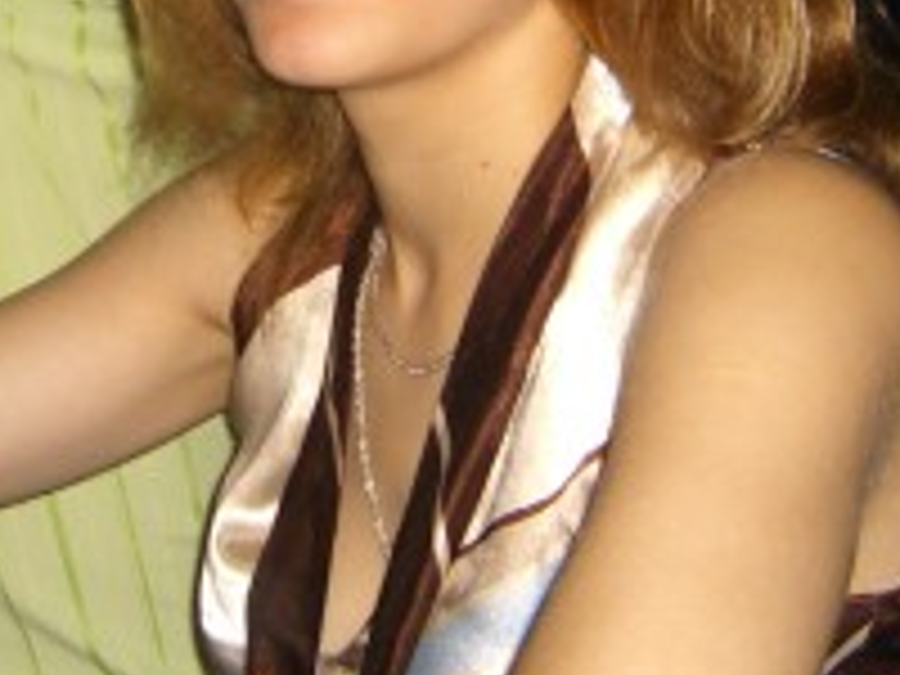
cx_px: 328
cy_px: 22
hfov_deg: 17.2
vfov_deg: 12.9
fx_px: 2964
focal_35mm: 114
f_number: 2.8
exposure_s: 1/60
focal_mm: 7.9
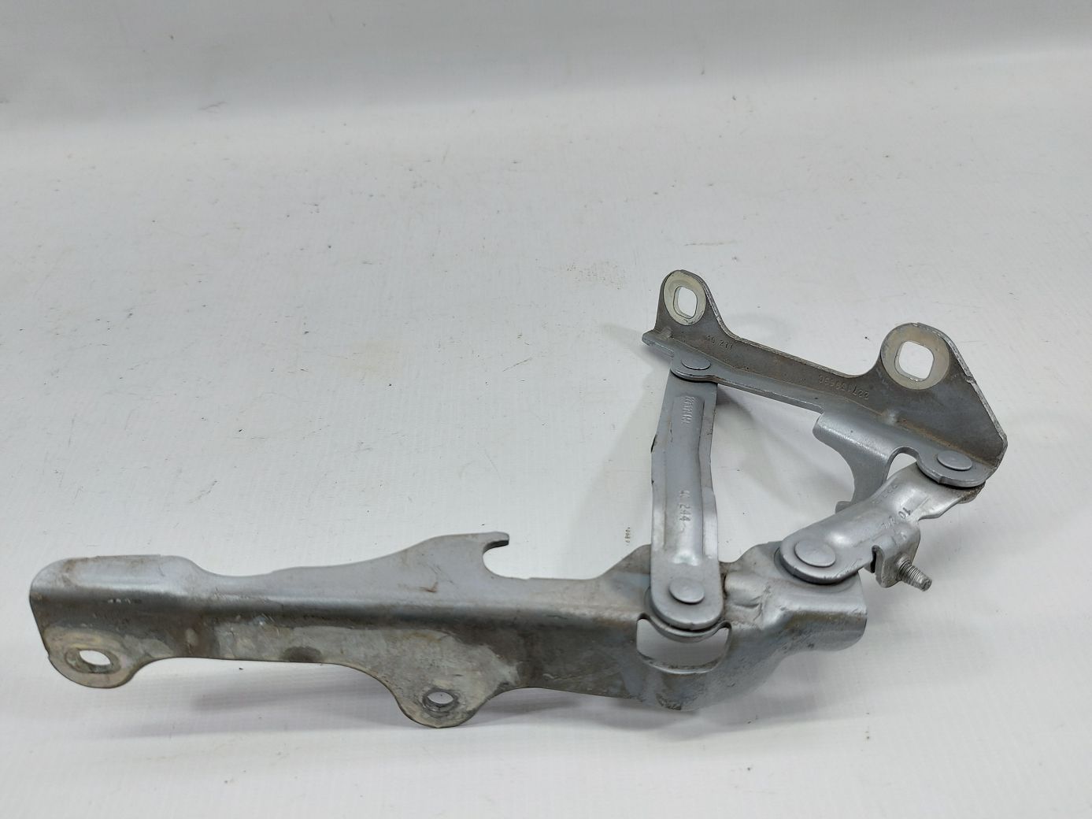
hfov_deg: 71.6
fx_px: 757
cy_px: 410
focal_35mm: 24
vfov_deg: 56.8
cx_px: 546
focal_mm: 5.23
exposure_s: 1/50
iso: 64
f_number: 1.8
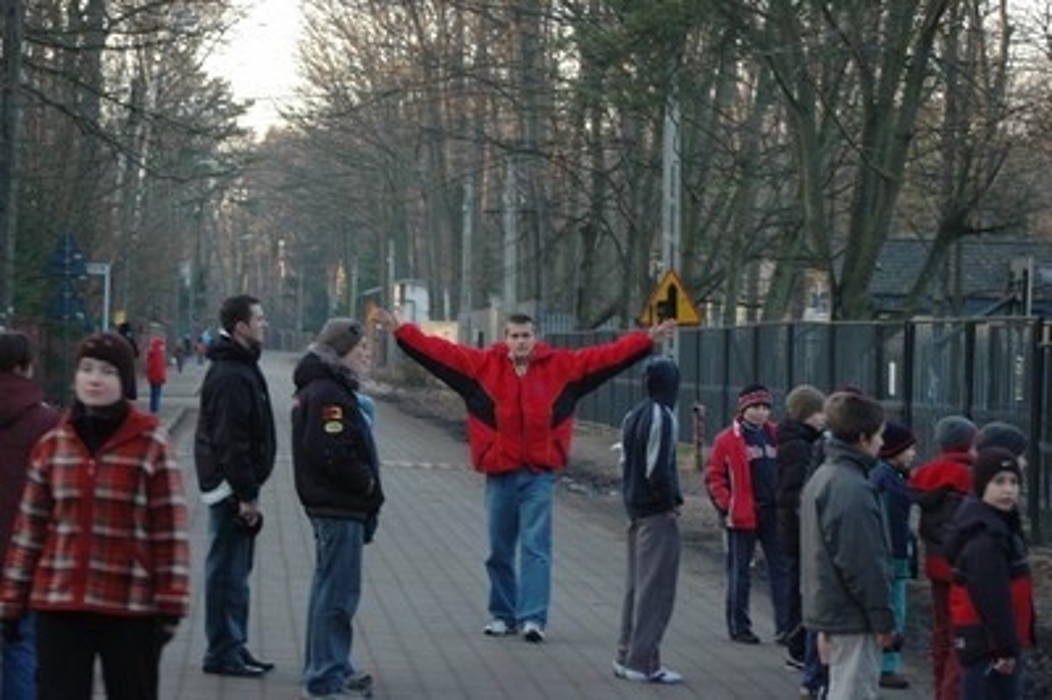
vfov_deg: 11.4
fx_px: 3504
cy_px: 350
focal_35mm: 120
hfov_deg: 17.1
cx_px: 526
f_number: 5.6
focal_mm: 80
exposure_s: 1/60
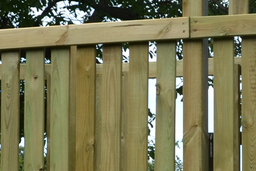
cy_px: 123
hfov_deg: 11.9
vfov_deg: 7.9
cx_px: 145
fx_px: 1230
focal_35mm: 173
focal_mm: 22
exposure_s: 1/160
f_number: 6.3
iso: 100
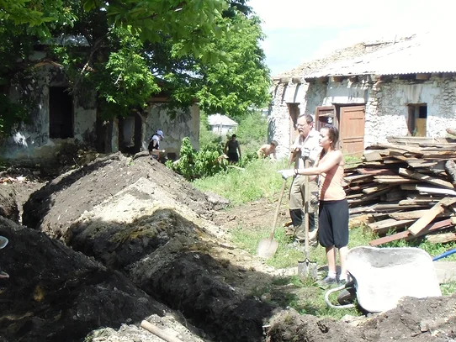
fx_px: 778
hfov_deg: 32.3
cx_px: 135
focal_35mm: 59
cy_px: 205
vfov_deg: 24.8
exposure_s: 1/200
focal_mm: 7.15
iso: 64
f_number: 4
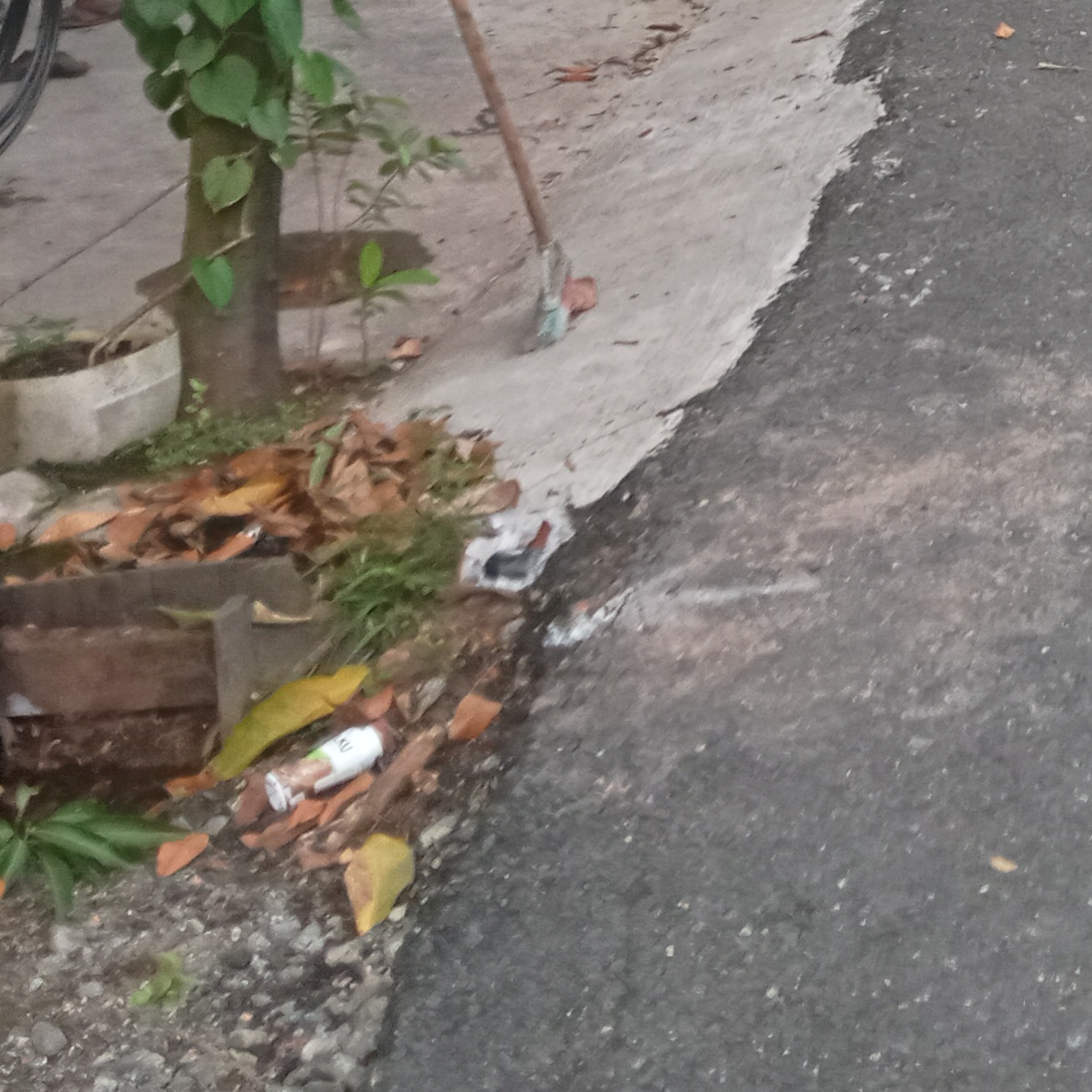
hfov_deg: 18.4
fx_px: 3141
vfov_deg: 18.3
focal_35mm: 88
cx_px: 1396
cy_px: -340
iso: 212
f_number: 2.2
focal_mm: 3.46
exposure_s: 1/100
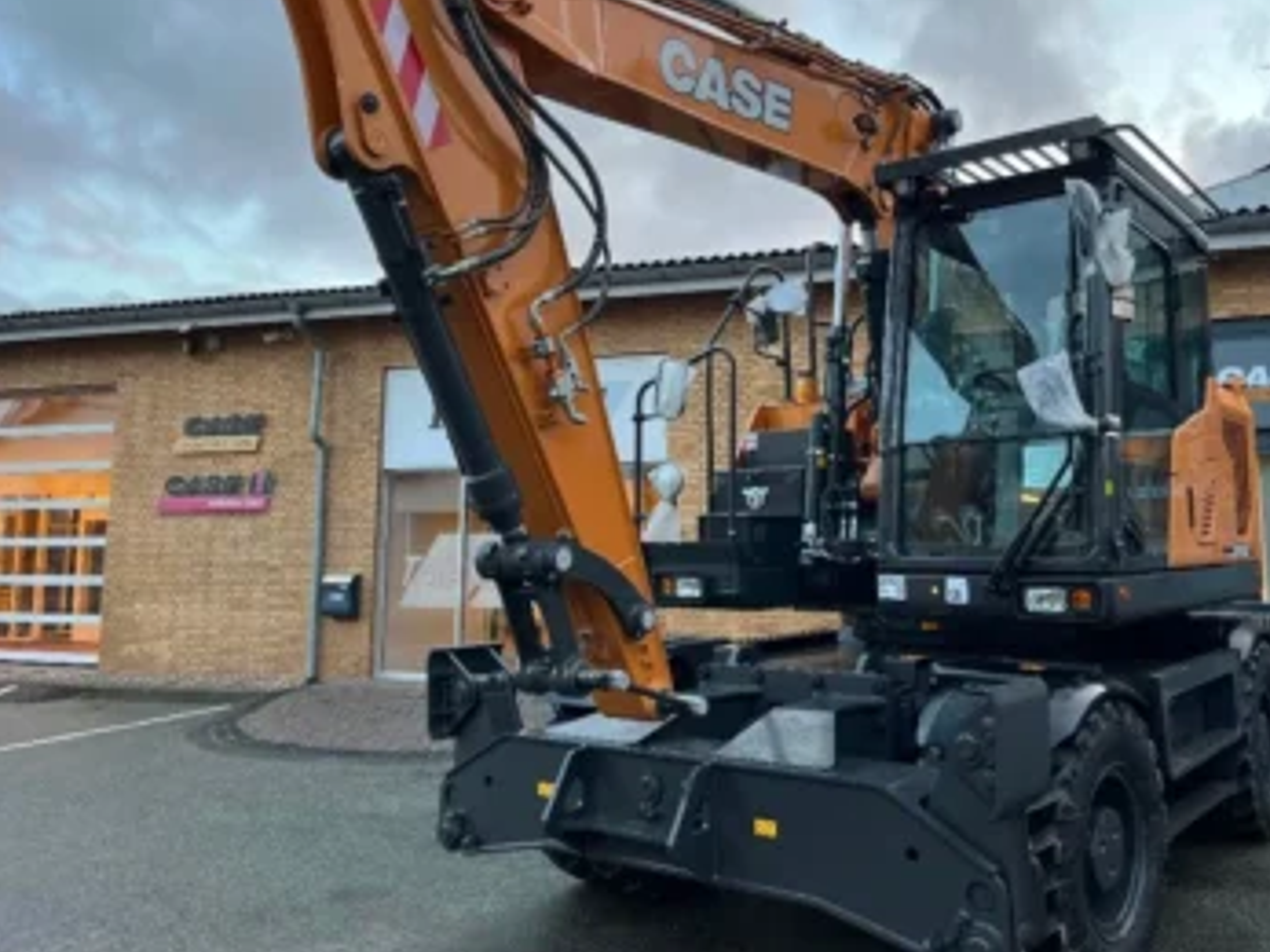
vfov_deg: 46.7
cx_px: 725
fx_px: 1100
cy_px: 432
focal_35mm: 30
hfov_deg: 59.7
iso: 64
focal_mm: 5.1
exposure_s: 1/122
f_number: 1.6
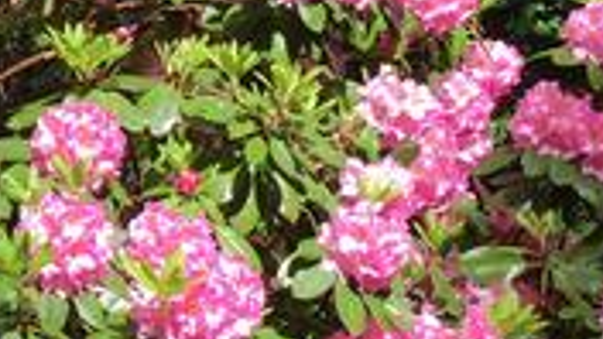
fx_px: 2015
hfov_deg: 16.5
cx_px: -46
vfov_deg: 9.6
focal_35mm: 126
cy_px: 51
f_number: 2.2
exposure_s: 1/682
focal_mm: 4.15
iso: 32
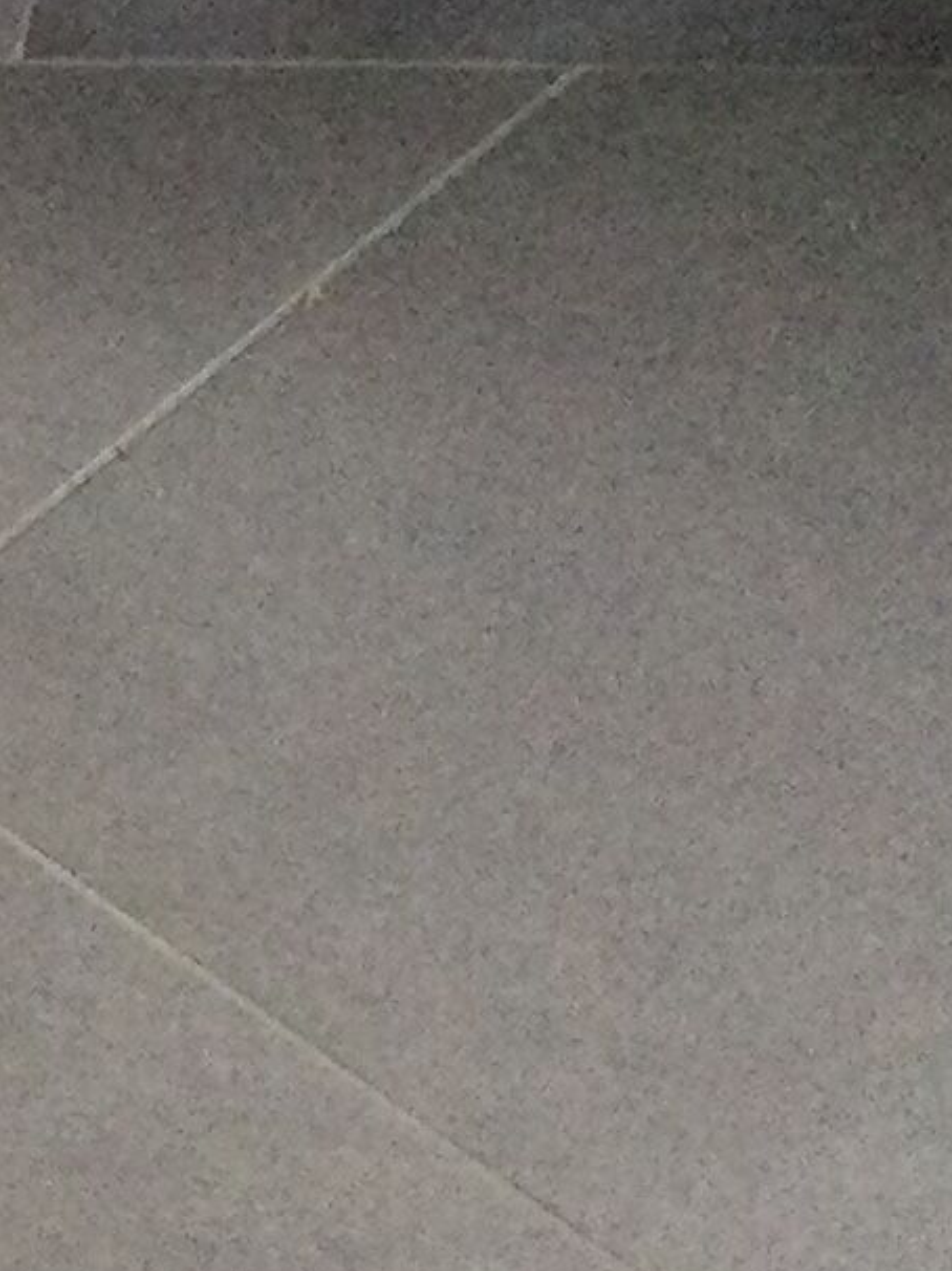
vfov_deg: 11.7
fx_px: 6128
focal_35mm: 167
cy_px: 1300
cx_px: -1497
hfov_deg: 8.1
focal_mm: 3.3
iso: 160
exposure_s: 1/33
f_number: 2.4
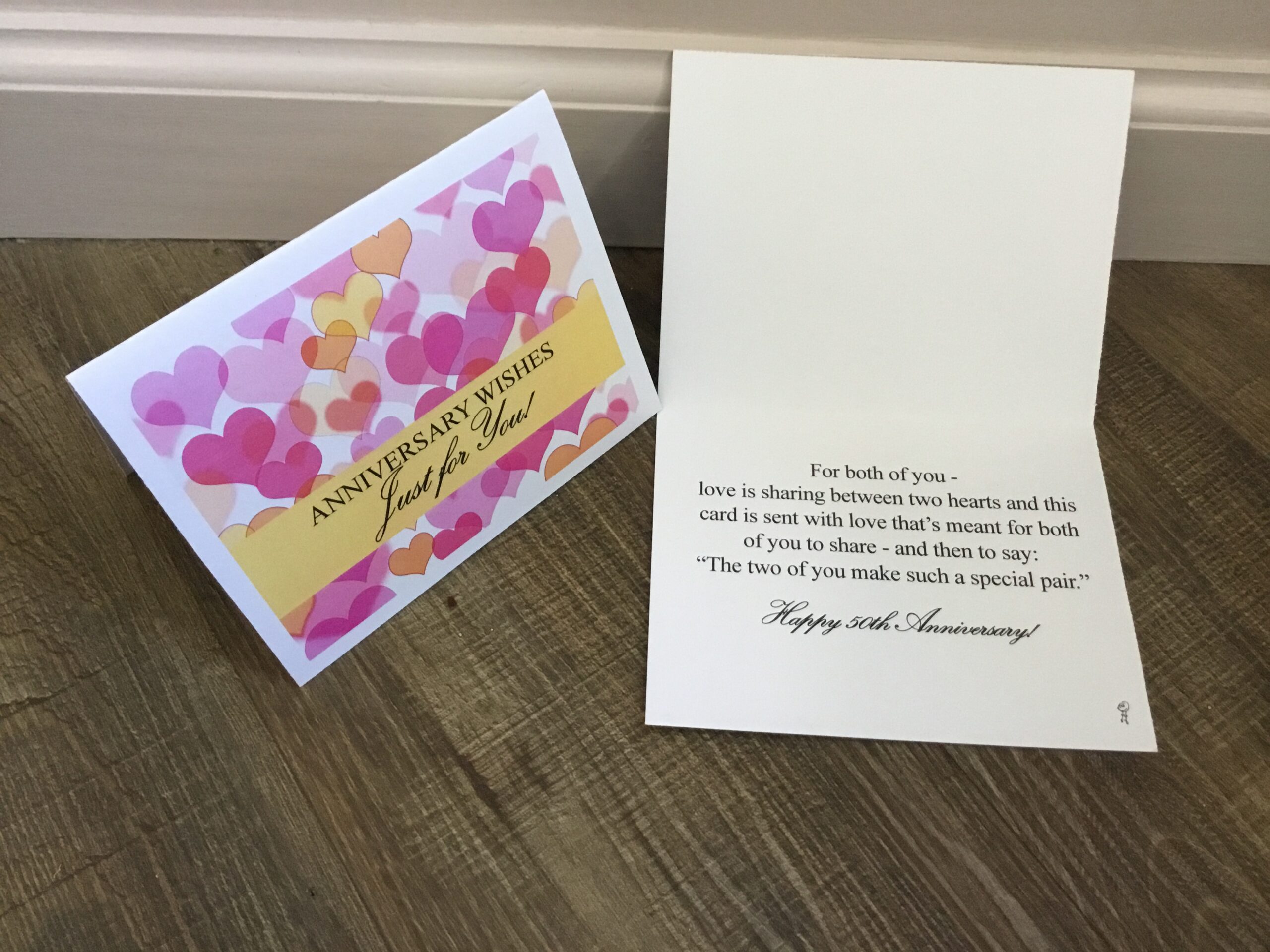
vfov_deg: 45.4
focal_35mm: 31
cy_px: 476
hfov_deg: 58.4
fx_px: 1137
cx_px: 635
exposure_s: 1/24
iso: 200
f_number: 2.4
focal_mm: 3.3
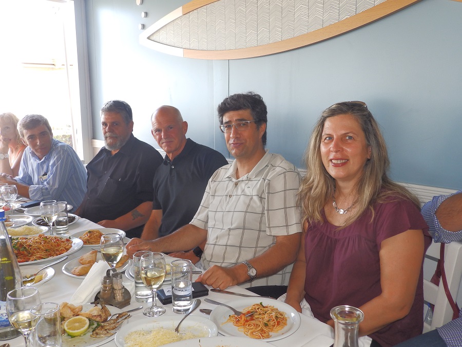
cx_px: 231
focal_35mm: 32
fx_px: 427
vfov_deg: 44.2
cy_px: 174
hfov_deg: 56.8
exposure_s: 1/40
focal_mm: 5.7
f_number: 3.7
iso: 125
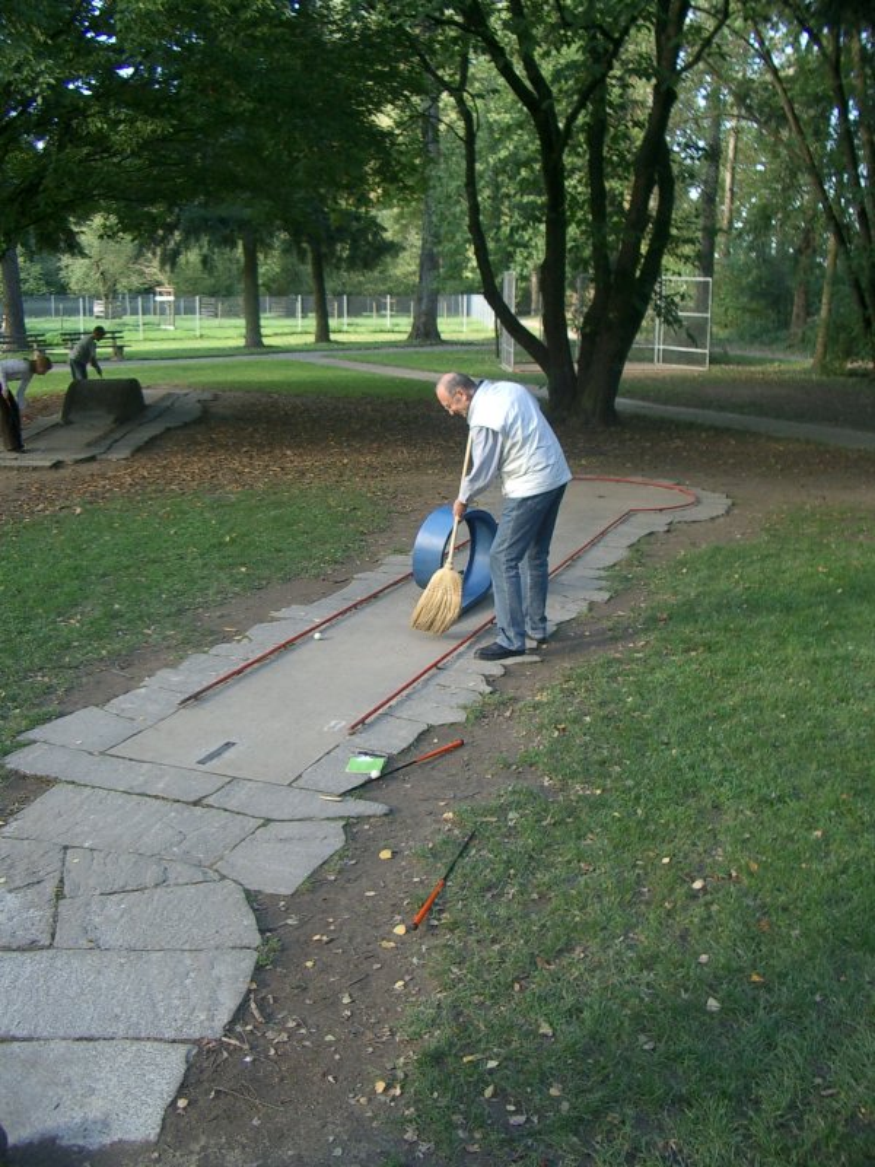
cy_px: 584
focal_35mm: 35
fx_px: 1180
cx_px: 438
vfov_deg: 52.6
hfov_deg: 40.7
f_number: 2.6
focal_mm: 5.8
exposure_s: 1/60
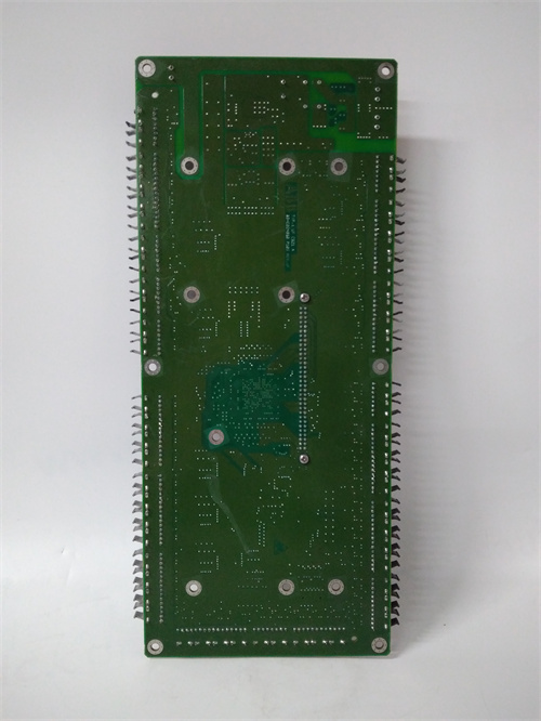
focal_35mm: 27
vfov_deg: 65.3
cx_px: 270
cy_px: 360
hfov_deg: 51.4
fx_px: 562
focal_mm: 3.79
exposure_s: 1/33
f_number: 2
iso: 636
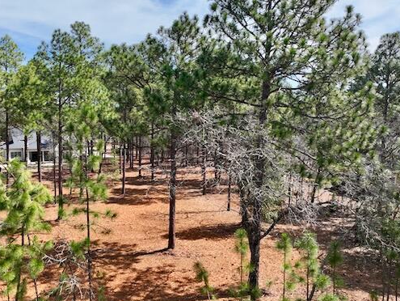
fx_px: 358
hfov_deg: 57.9
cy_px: 155
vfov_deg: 45.5
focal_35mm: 31
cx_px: 162
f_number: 2.8
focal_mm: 12.29
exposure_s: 1/2500
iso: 180
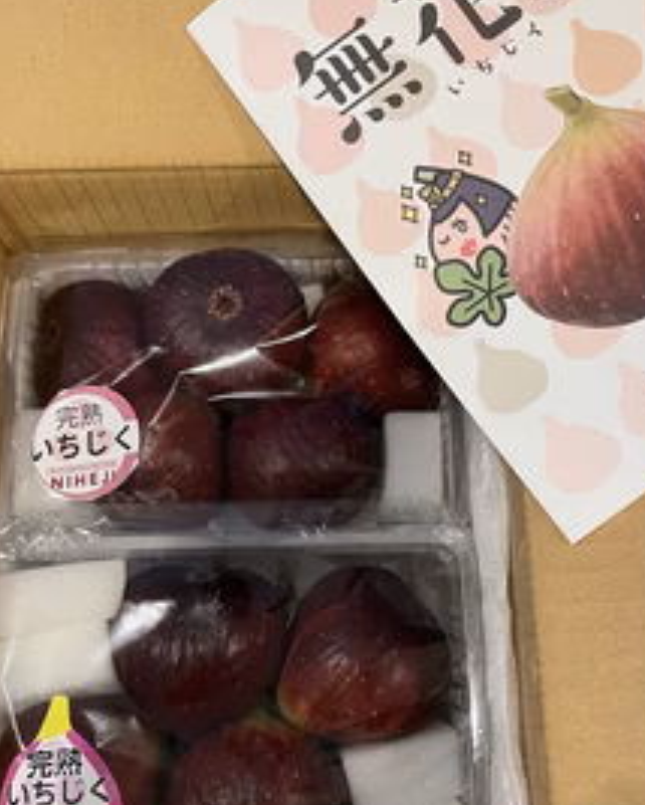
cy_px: 440
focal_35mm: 38
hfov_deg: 39.1
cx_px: 371
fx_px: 906
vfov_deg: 47.8
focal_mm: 4.2
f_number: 1.6
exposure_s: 1/60
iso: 200
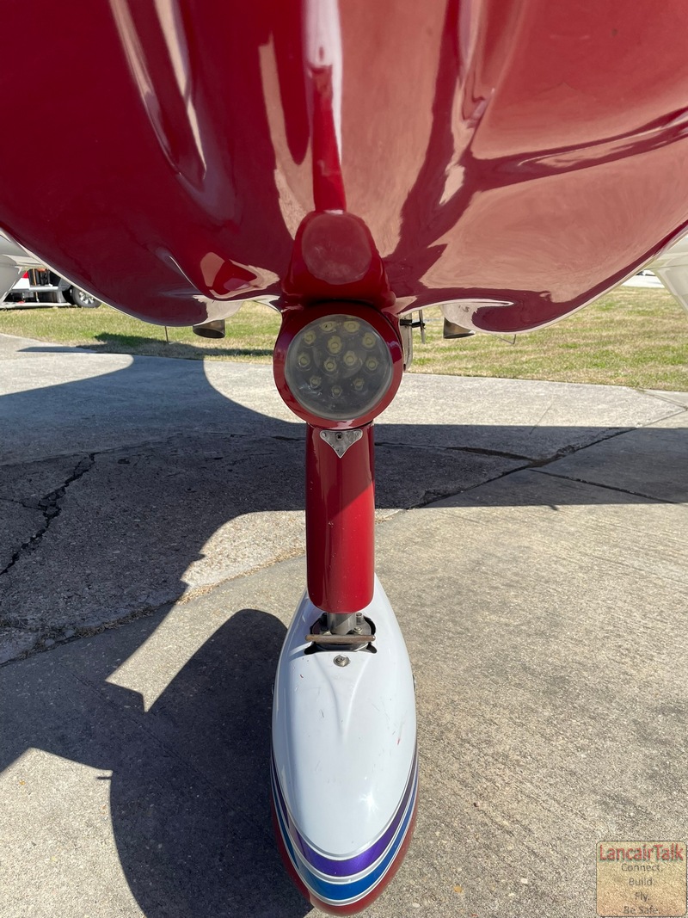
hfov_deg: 53.1
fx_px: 689
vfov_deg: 67.3
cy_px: 459
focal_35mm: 26
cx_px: 344
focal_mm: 4.2
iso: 32
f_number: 1.6
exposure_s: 1/2506
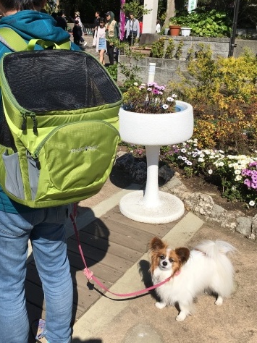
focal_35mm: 39
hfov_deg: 36.6
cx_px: 102
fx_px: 386
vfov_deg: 47.7
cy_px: 141
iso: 25
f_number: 2.2
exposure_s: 1/2653
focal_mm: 4.15
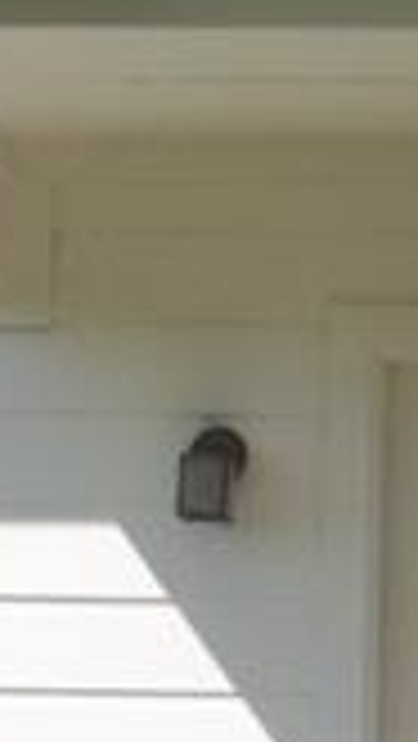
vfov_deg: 8.8
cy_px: 661
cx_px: 876
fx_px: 4800
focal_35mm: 244
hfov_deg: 4.9
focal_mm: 5.85
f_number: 4
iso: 68
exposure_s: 1/800
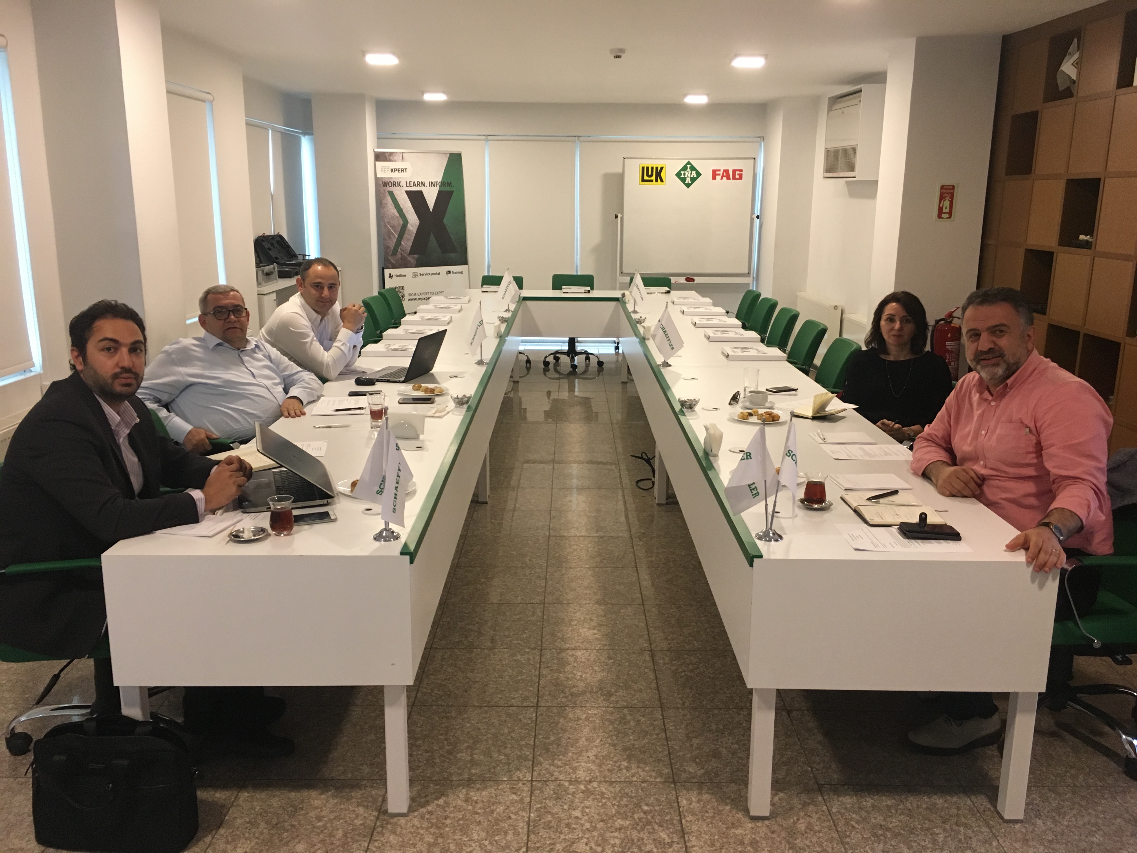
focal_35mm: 29
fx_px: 953
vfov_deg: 48.2
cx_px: 568
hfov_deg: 61.7
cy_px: 426
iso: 125
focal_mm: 4.15
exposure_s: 1/30
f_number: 2.2
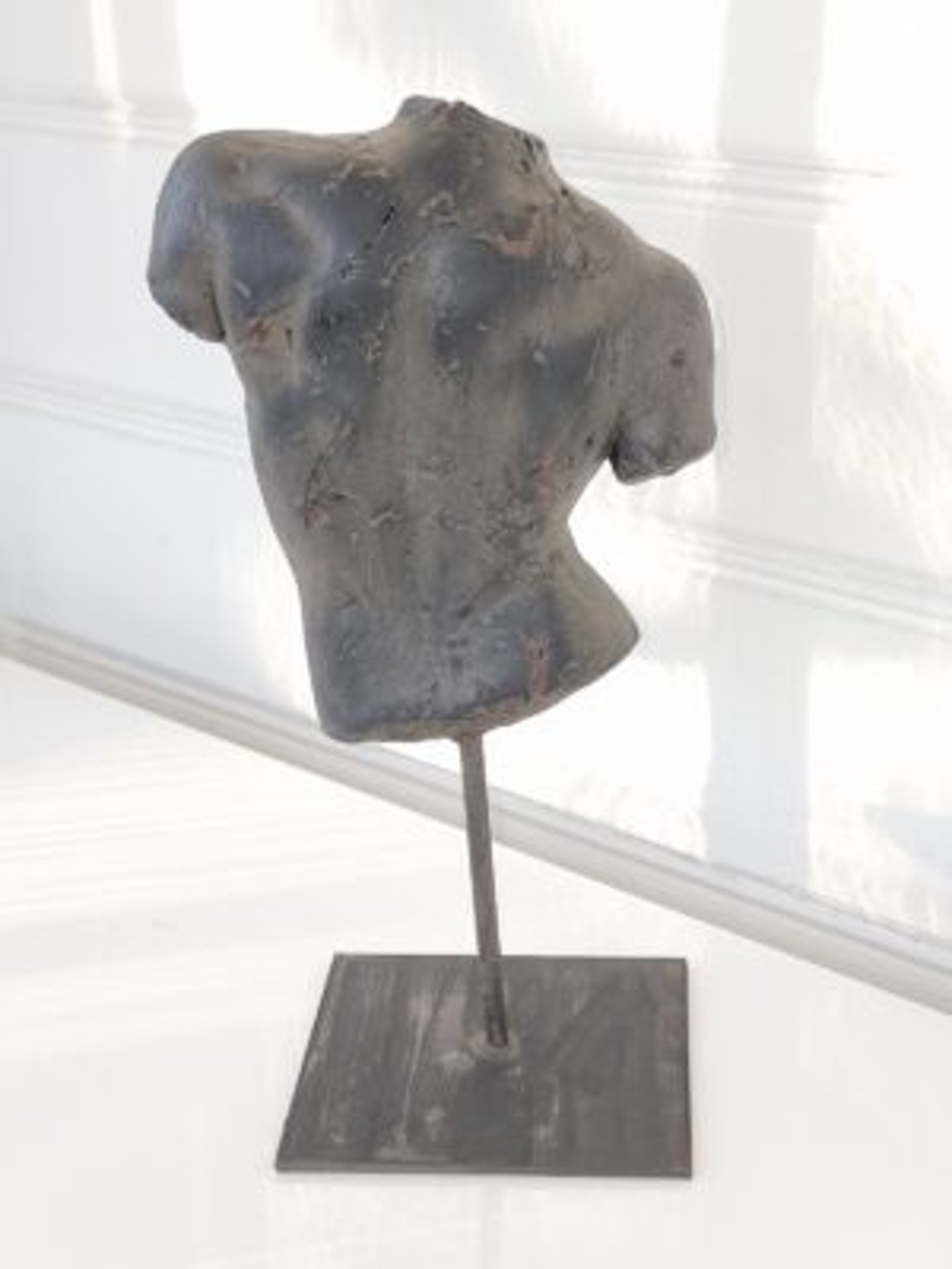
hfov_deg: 56.8
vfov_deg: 71.6
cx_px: 476
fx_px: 880
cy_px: 634
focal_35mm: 24
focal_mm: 6.7
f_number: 1.8
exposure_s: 1/100
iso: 68
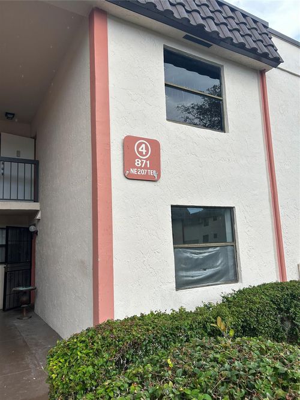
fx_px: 301
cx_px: 150
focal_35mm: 26
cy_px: 200
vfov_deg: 67.3
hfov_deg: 53.0
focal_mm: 5.7
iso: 50
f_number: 1.5
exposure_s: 1/859
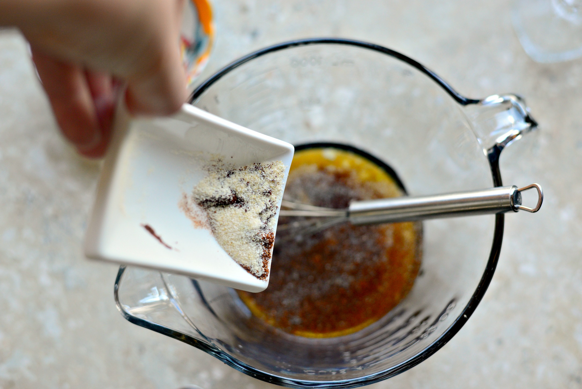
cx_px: 291
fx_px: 809
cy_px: 194
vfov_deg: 27.0
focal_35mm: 50
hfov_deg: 39.6
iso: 800
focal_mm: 50
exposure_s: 1/160
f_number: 3.2
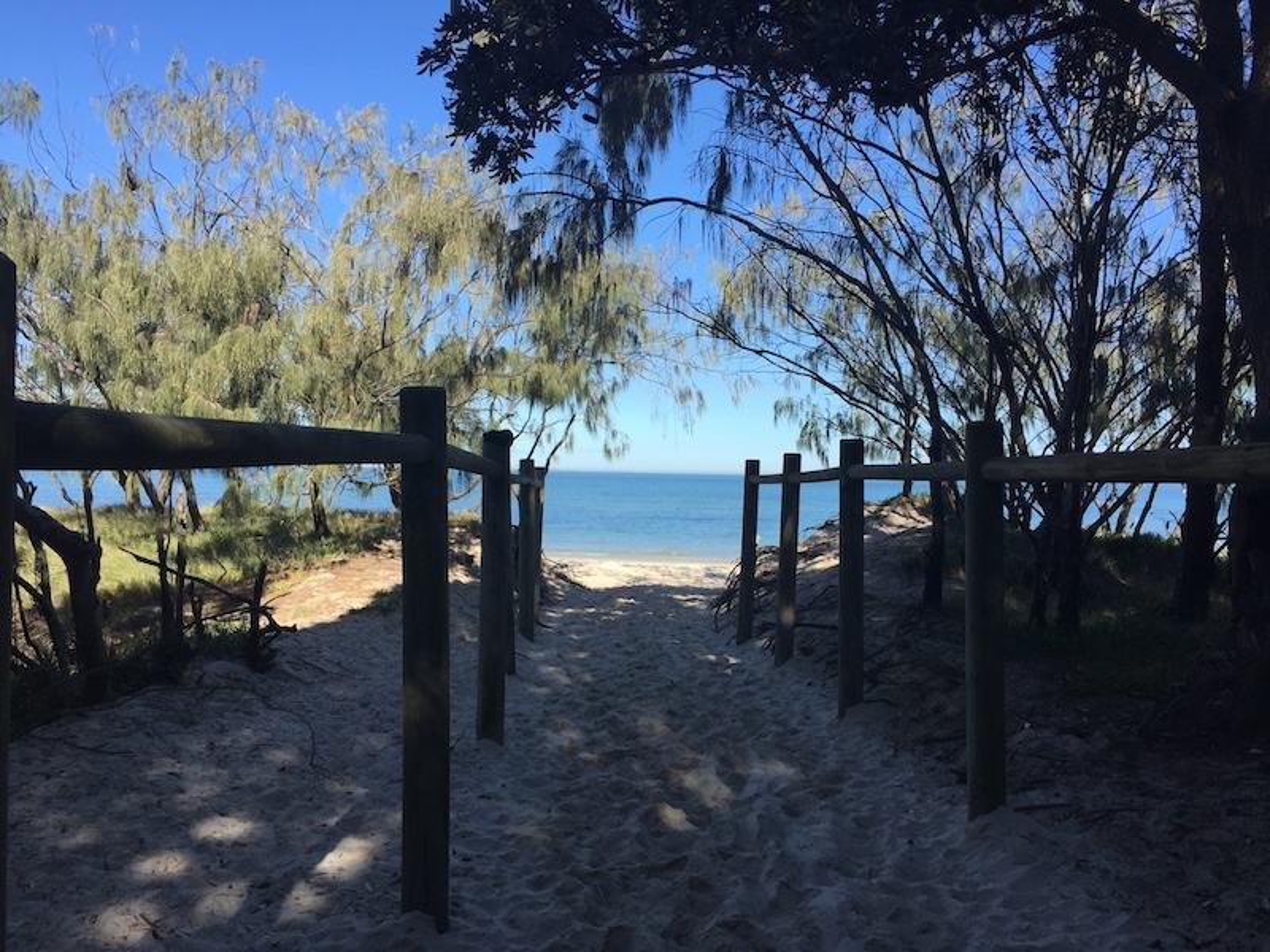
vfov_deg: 48.2
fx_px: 1064
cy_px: 476
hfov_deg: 61.7
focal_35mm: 29
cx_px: 635
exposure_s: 1/1130
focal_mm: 4.15
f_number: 2.2
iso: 32
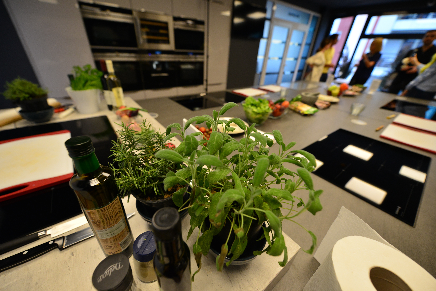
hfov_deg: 104.2
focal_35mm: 14
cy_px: 146
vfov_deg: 81.2
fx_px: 170
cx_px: 218
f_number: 2.8
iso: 1250
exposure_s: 1/640
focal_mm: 14
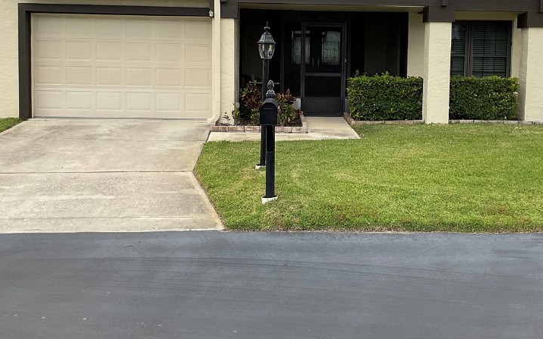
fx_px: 651
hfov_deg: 45.2
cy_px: 110
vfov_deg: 29.0
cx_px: 290
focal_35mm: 44
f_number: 1.8
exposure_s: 1/1412
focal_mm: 3
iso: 16
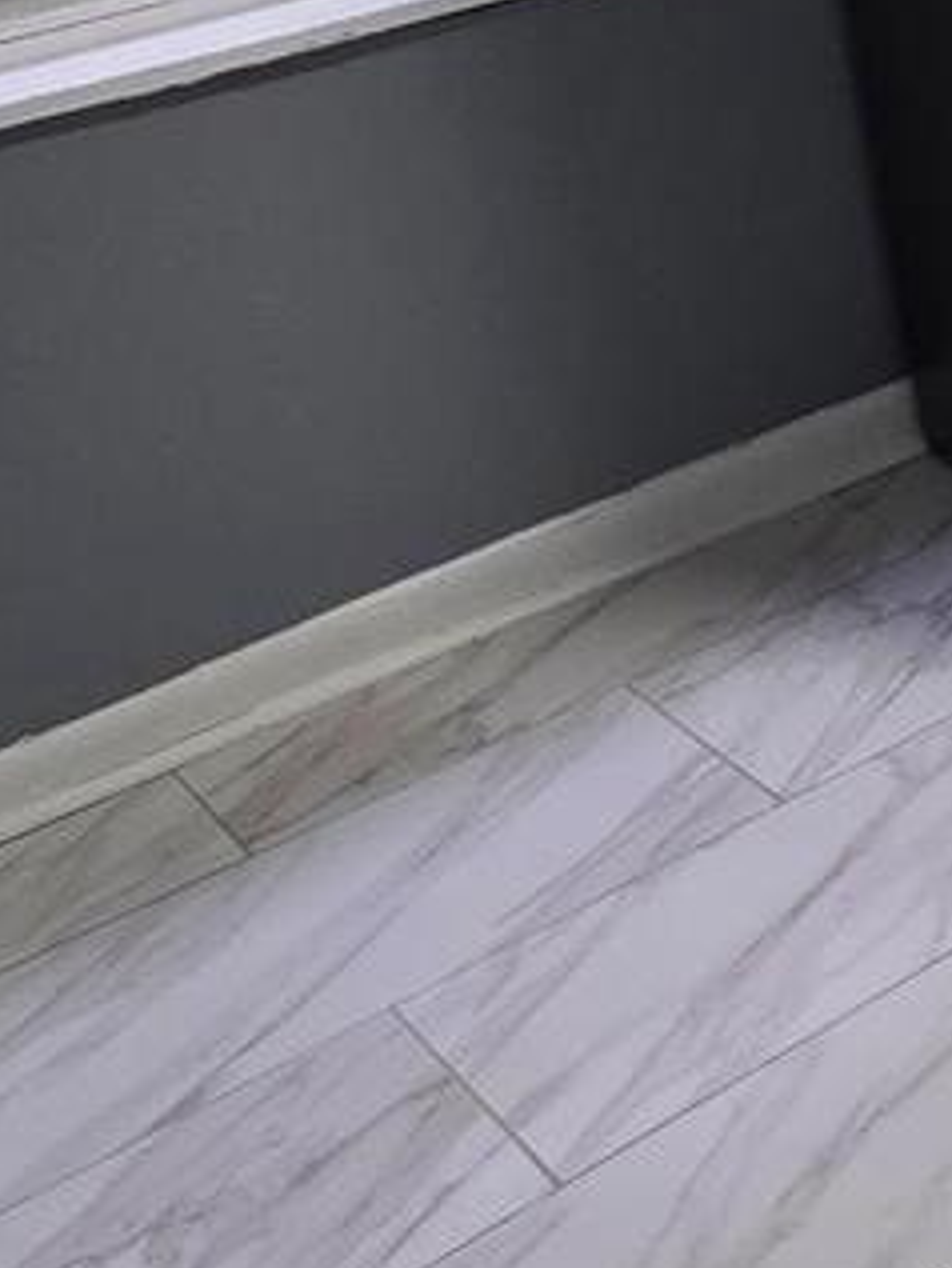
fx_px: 2309
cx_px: 2008
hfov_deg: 16.4
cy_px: -180
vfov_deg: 27.6
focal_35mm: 63
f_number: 1.9
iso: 320
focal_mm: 2.2
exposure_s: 1/60
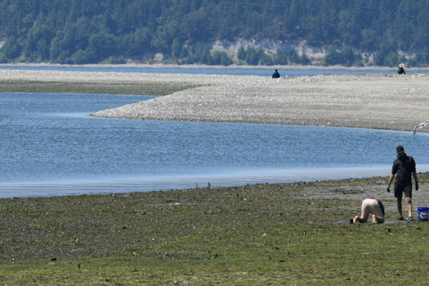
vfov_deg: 3.2
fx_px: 5078
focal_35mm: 426
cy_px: 55
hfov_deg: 4.8
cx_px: 147
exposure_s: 1/320
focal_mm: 160
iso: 100
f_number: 8
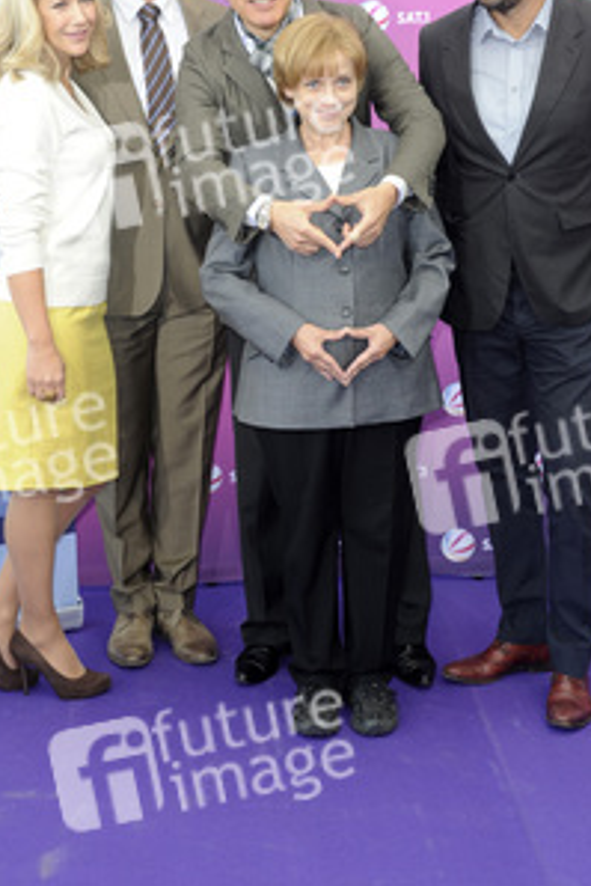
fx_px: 1845
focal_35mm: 75
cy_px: 315
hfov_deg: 18.2
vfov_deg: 26.9
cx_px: 288
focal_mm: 56
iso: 320
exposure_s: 1/160
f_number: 6.3
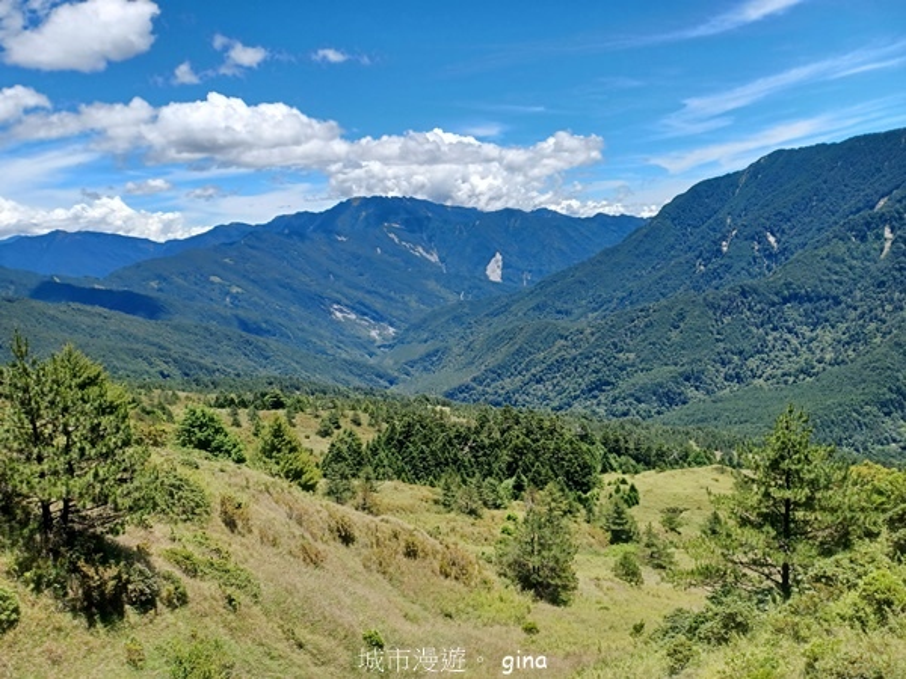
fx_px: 654
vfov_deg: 54.9
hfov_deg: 69.4
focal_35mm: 25
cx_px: 453
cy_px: 340
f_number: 1.8
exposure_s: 1/412
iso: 32
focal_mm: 4.6
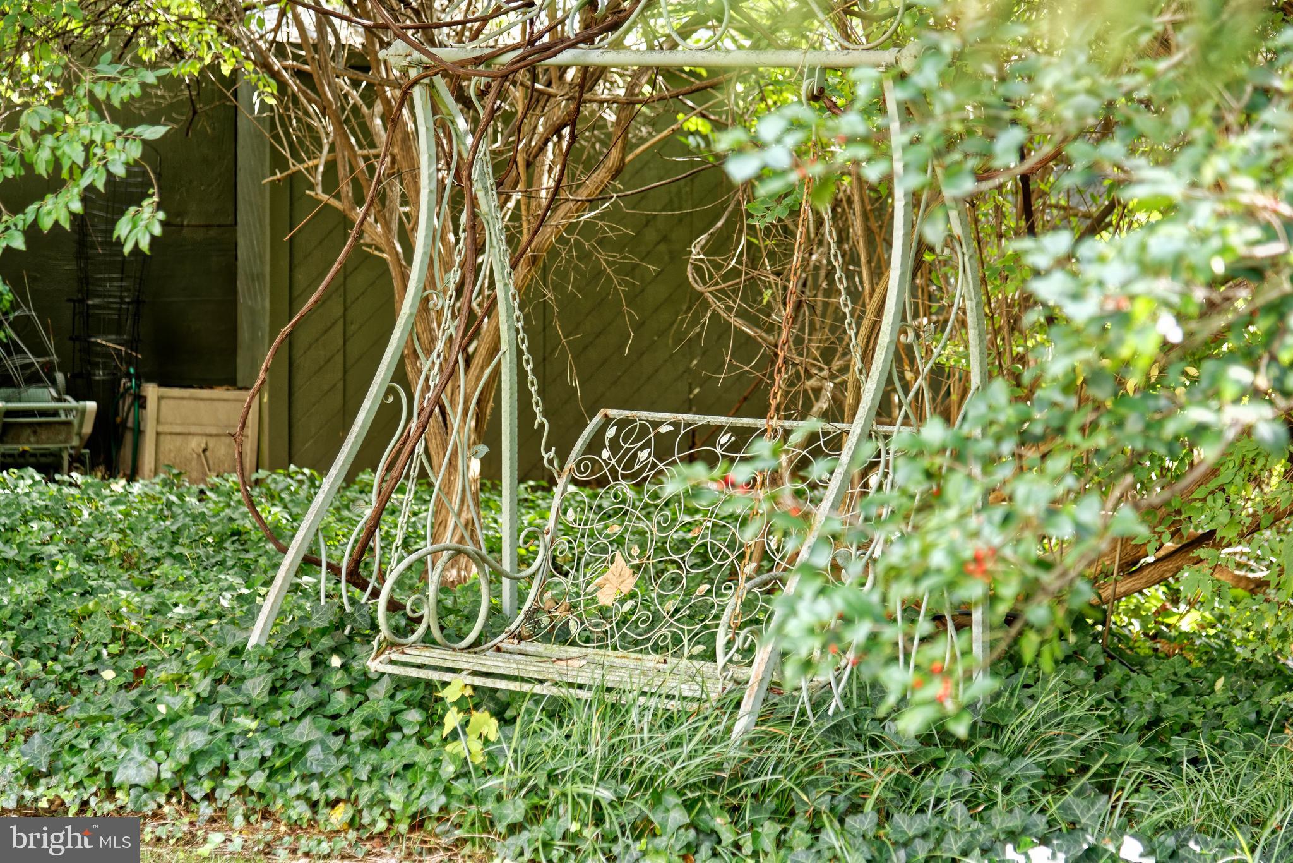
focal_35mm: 95
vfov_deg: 14.4
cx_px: 646
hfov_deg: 21.5
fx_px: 3412
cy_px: 432
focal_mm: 95
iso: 500
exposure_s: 1/100
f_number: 4
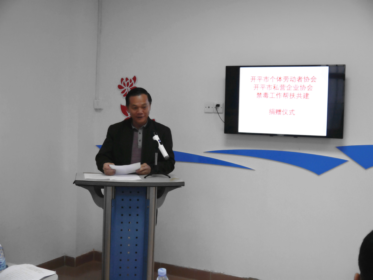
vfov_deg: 29.1
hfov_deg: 38.2
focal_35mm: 50
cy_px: 140
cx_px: 186
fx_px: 539
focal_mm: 25
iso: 640
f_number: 4.6
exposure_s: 1/60
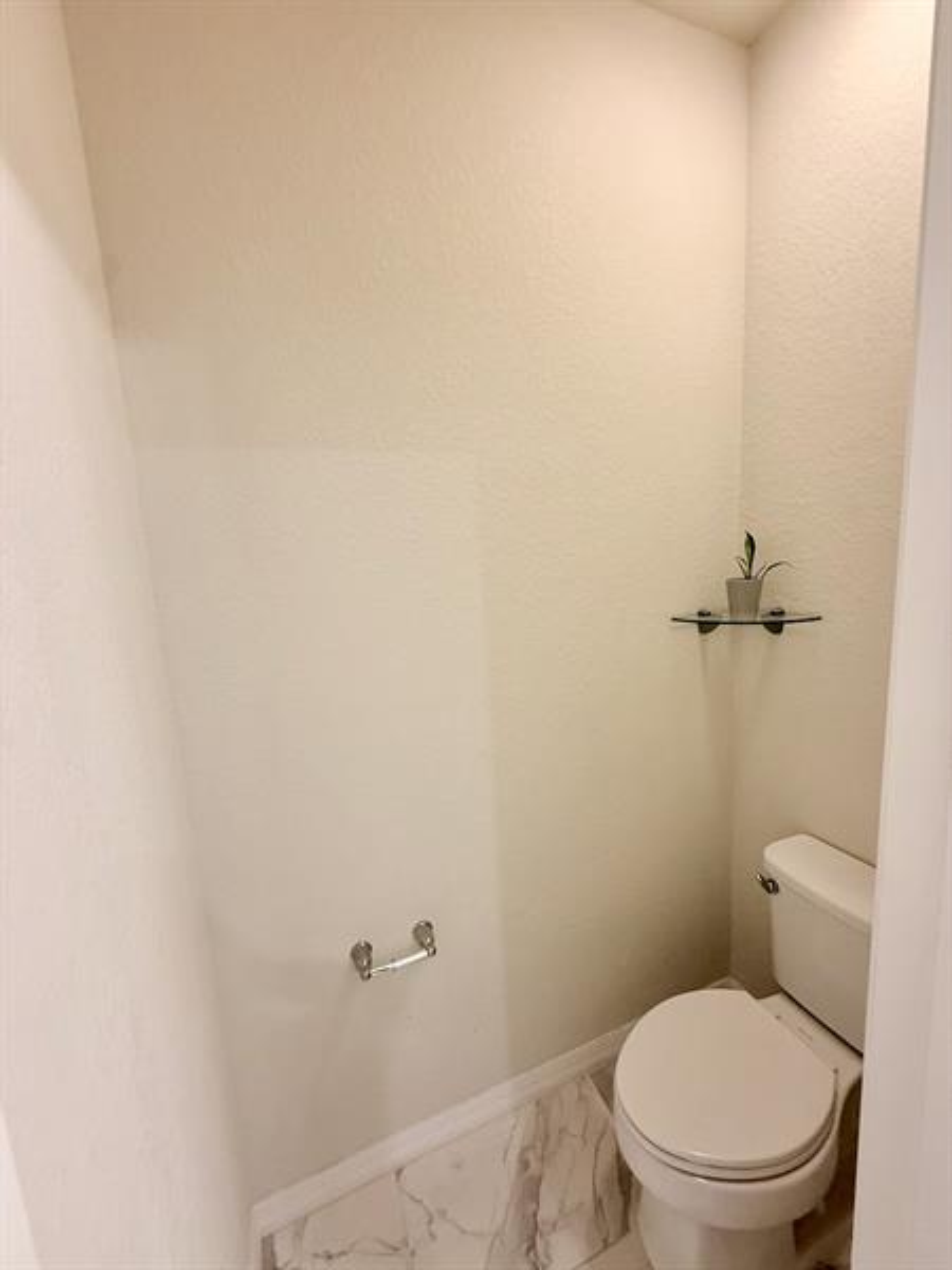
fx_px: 513
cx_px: 476
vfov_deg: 102.1
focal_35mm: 14
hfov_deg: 85.7
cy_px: 635
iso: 200
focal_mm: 2.22
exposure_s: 1/60
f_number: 2.2
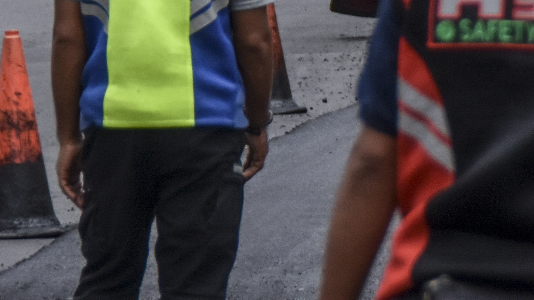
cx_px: 753
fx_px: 8113
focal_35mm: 573
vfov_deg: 2.1
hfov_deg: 3.8
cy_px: -39
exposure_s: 1/160
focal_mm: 95
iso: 640
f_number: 5.3
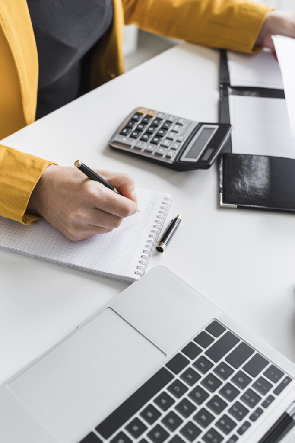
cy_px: 222
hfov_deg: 27.0
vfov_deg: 39.6
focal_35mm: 50
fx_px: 614
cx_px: 148
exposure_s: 1/125
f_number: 1.6
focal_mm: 50
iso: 250
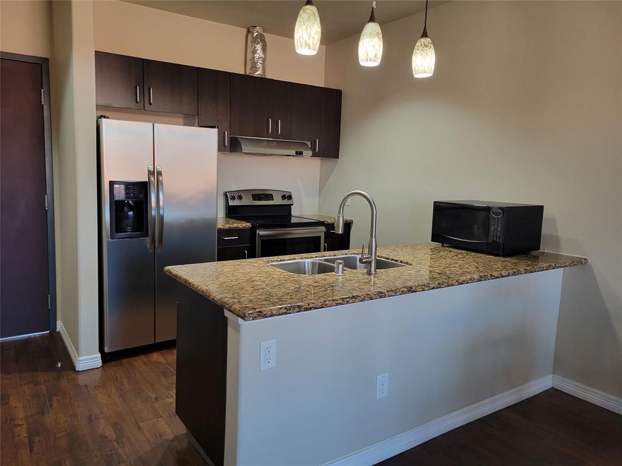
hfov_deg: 67.3
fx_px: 467
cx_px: 311
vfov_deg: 53.1
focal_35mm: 26
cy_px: 233
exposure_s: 1/120
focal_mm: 5.4
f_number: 1.8
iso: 320
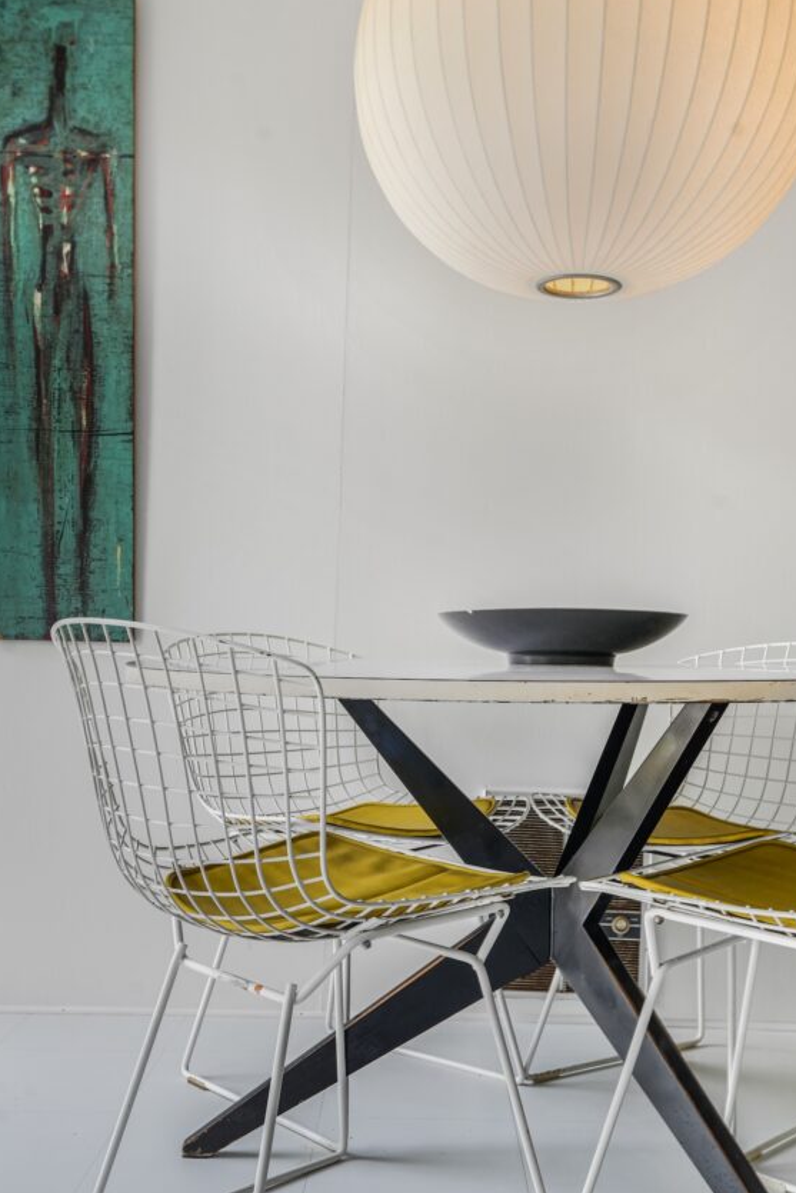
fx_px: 1260
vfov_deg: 50.7
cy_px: 624
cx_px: 411
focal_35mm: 38
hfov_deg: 35.1
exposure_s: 1/30
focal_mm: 31
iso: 640
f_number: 8
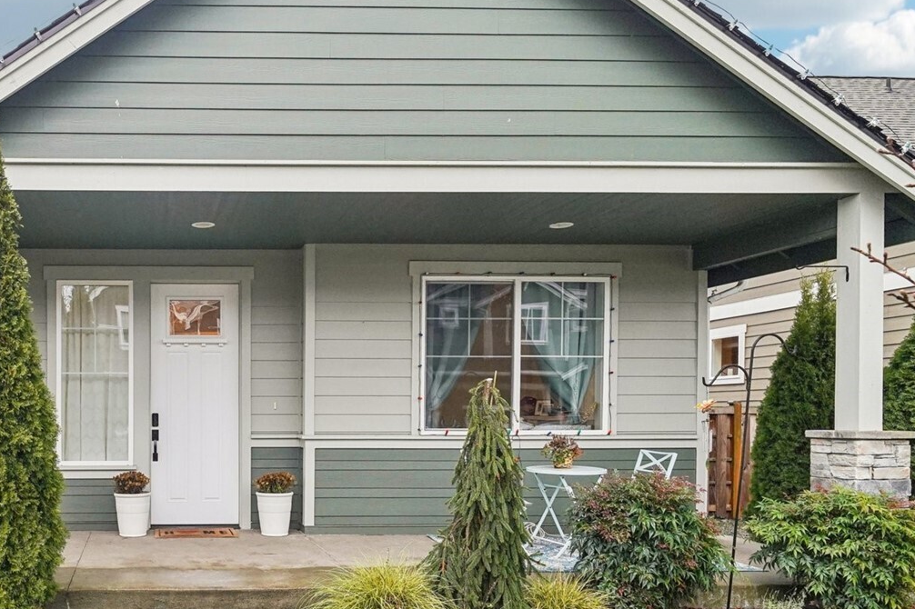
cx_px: 181
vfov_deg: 47.8
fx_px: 686
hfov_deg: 61.7
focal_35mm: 27
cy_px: 270
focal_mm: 16
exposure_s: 1/25
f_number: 8
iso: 1600
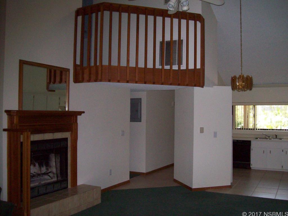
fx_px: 300
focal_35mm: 36
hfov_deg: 51.4
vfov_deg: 39.7
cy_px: 108
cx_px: 144
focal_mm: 6
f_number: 2.7
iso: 200
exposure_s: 1/64
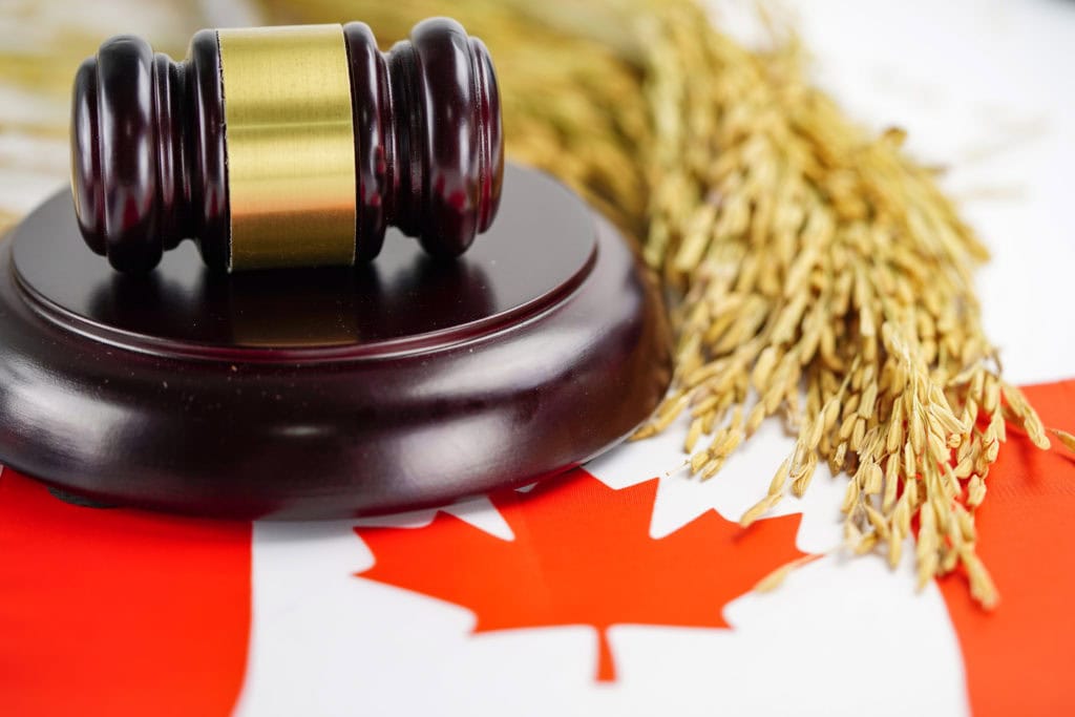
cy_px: 358
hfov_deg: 22.6
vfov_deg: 15.2
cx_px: 538
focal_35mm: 90
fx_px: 2688
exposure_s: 1/100
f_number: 3.5
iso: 320
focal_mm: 90
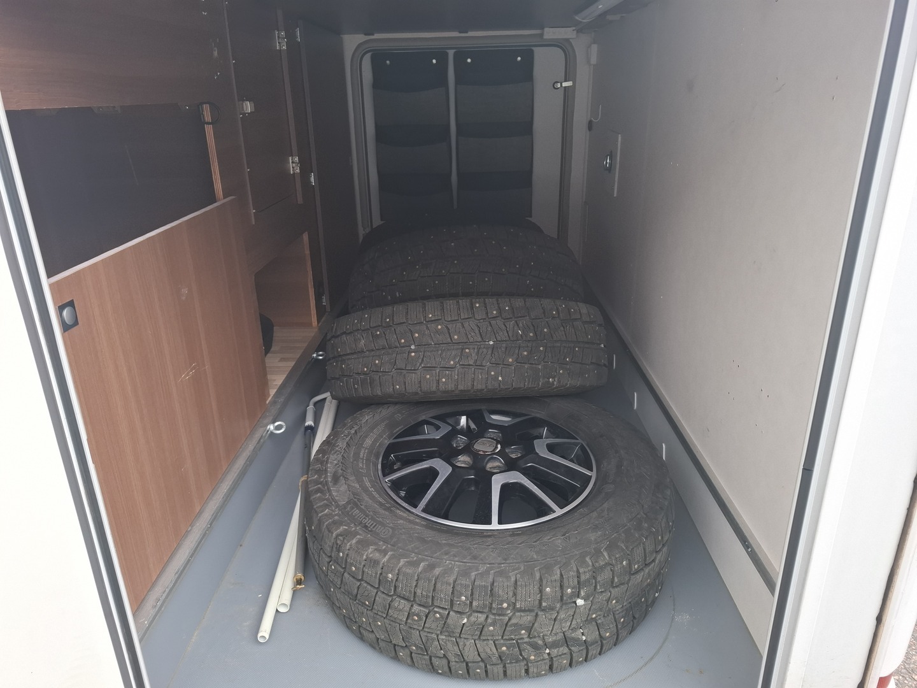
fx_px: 609
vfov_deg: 58.9
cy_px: 344
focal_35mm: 23
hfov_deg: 73.9
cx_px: 458
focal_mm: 5.54
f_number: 1.8
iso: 50
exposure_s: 1/112
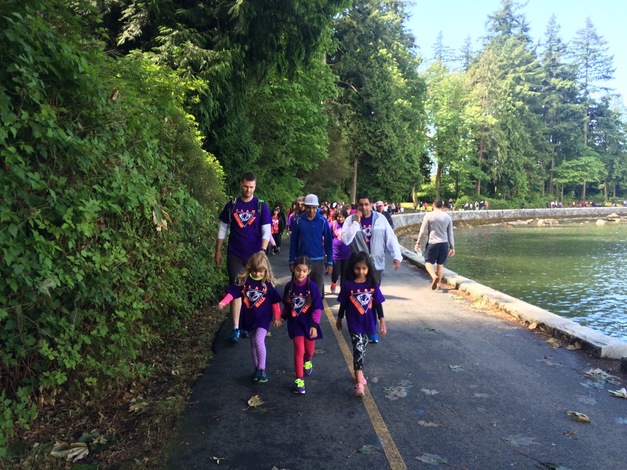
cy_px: 235
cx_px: 314
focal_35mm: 29
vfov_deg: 48.2
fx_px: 525
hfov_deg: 61.7
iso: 32
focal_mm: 4.15
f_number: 2.2
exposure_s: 1/134
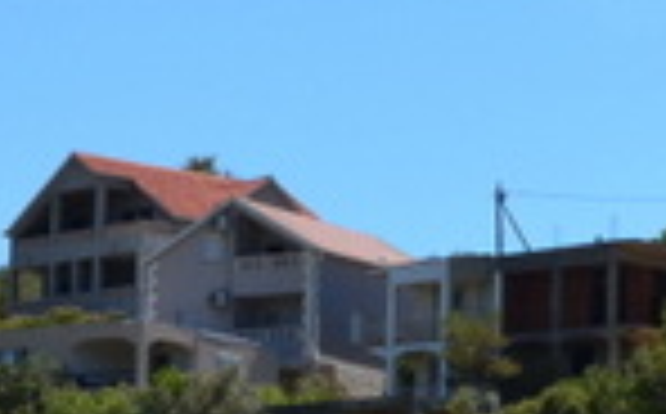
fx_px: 3607
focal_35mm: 199
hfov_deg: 10.5
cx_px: 522
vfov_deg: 6.6
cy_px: 270
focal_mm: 24
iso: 400
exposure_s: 1/400
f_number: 11
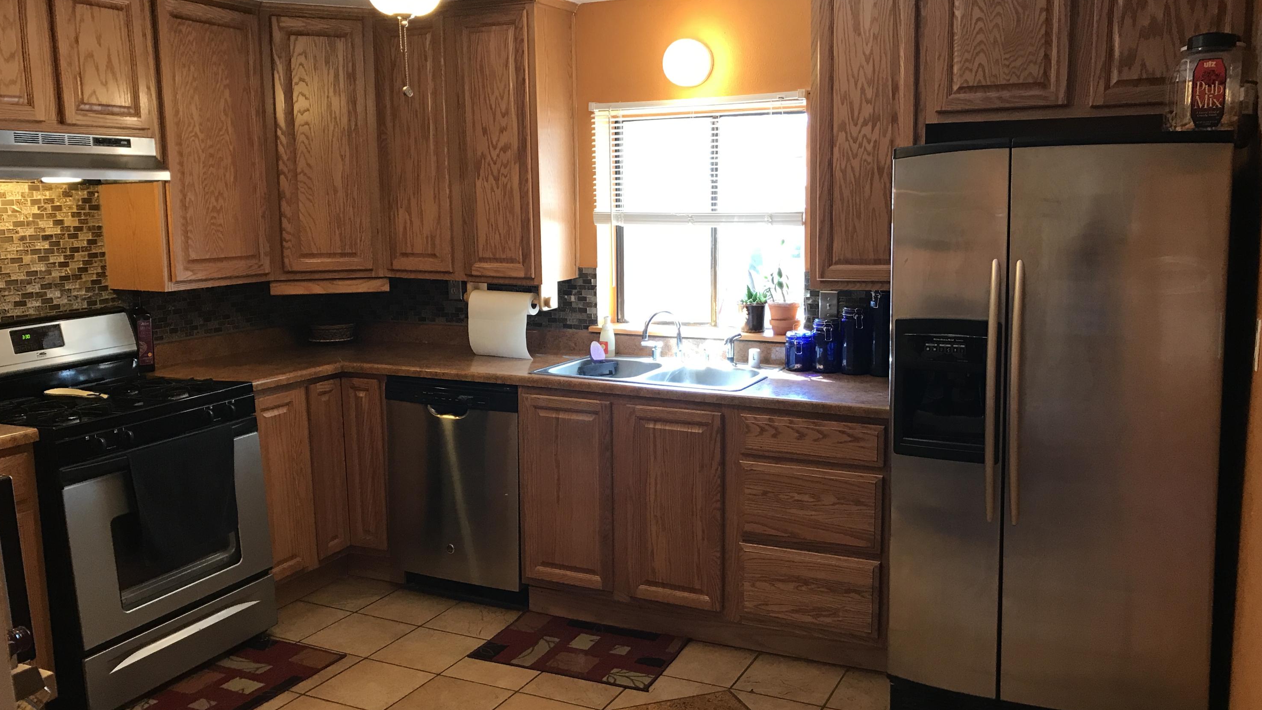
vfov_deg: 37.8
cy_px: 366
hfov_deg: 62.6
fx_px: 1037
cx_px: 624
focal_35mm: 31
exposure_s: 1/17
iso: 40
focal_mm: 3.99
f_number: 1.8
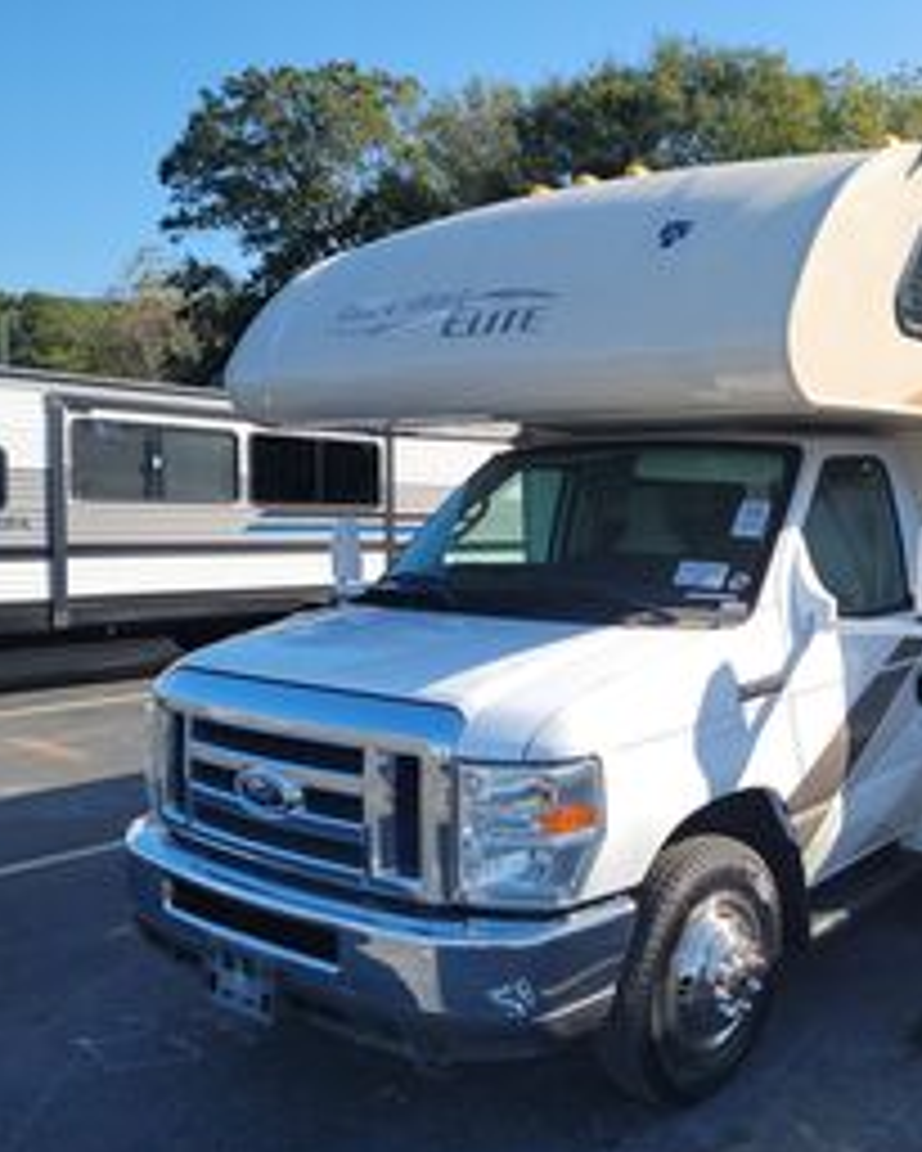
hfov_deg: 44.0
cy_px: 578
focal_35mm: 32
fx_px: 1091
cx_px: 711
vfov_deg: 55.6
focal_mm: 6.7
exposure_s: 1/530
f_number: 1.8
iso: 50
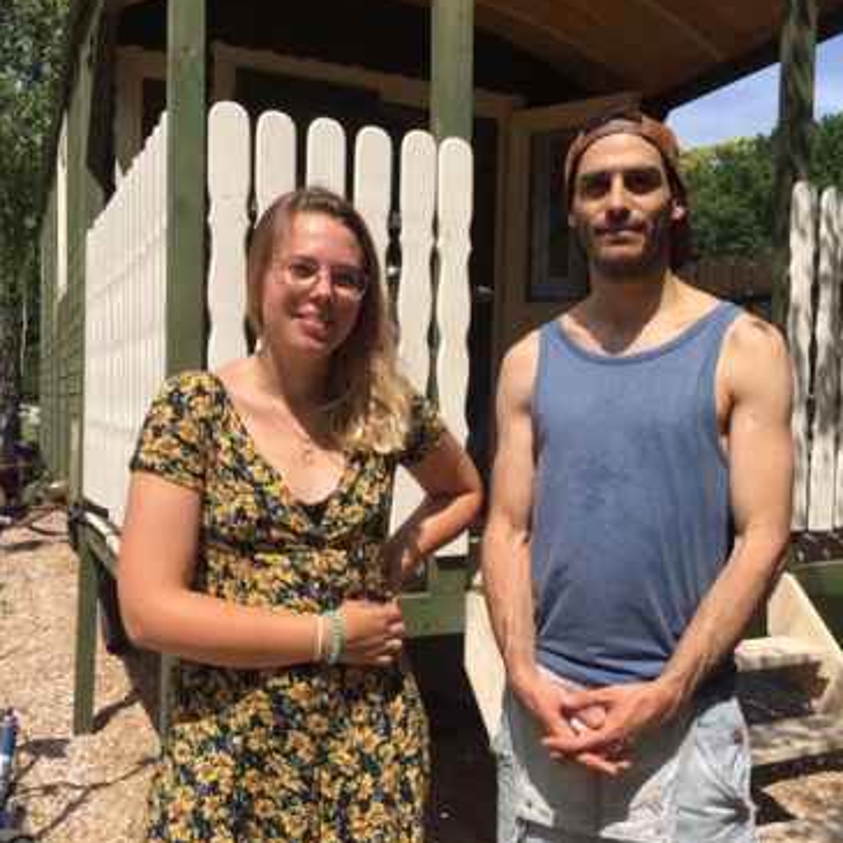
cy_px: 422
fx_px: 964
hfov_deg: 47.2
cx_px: 460
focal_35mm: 35
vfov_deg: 47.2
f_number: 2.2
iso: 25
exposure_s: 1/1508
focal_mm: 4.15
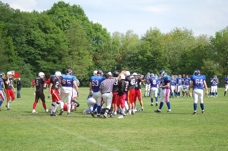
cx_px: 114
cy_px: 76
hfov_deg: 19.5
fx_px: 664
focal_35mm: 105
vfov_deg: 13.0
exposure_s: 1/1000
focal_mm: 70
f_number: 4
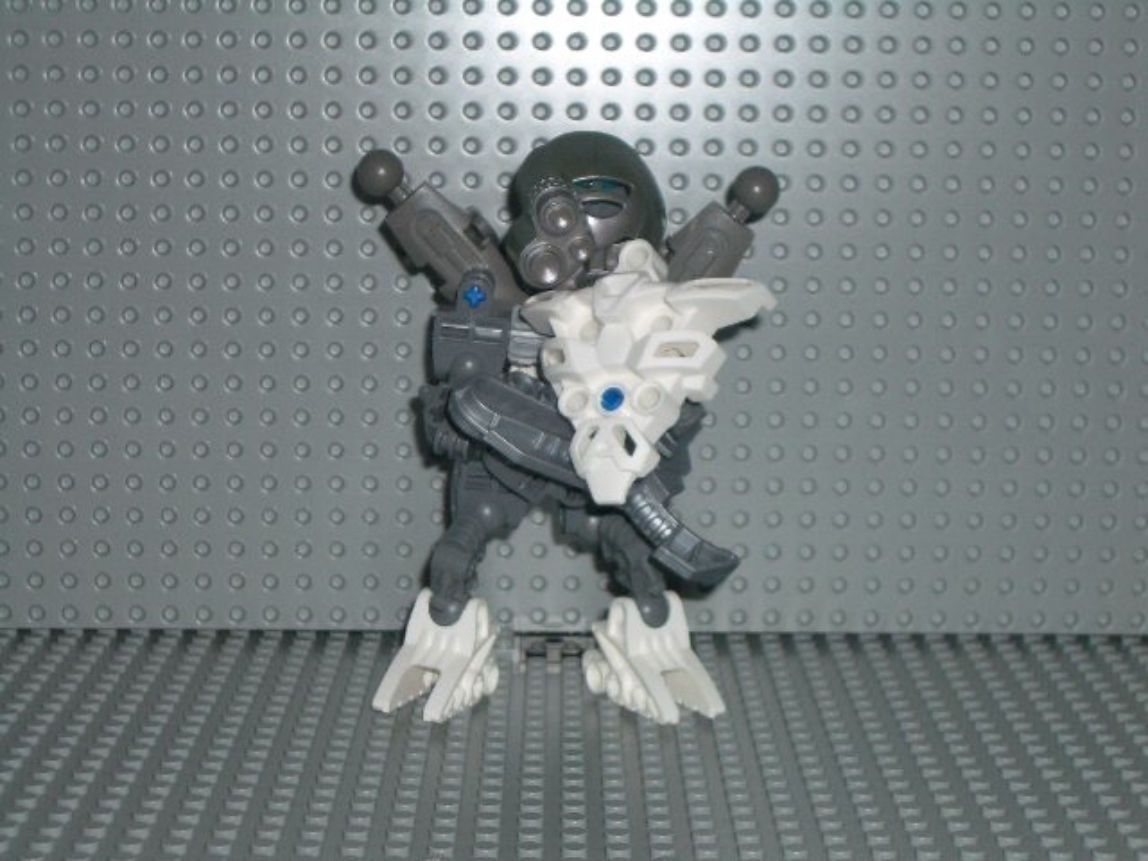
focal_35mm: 74
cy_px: 430
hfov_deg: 26.3
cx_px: 574
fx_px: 2454
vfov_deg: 19.9
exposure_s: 1/60
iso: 100
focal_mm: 12.2
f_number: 3.9
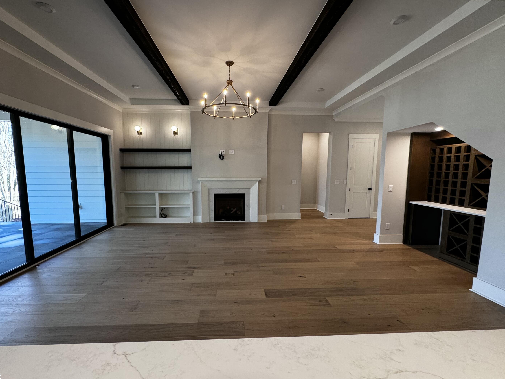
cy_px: 194
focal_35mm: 15
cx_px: 240
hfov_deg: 98.1
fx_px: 219
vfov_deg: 81.7
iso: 200
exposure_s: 1/99
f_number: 2.2
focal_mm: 2.22
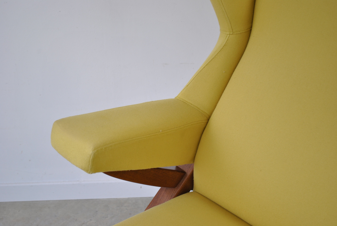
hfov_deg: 29.2
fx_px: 647
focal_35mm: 69
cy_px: 113
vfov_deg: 19.8
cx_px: 168
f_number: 5.3
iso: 200
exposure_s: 1/25
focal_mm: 46
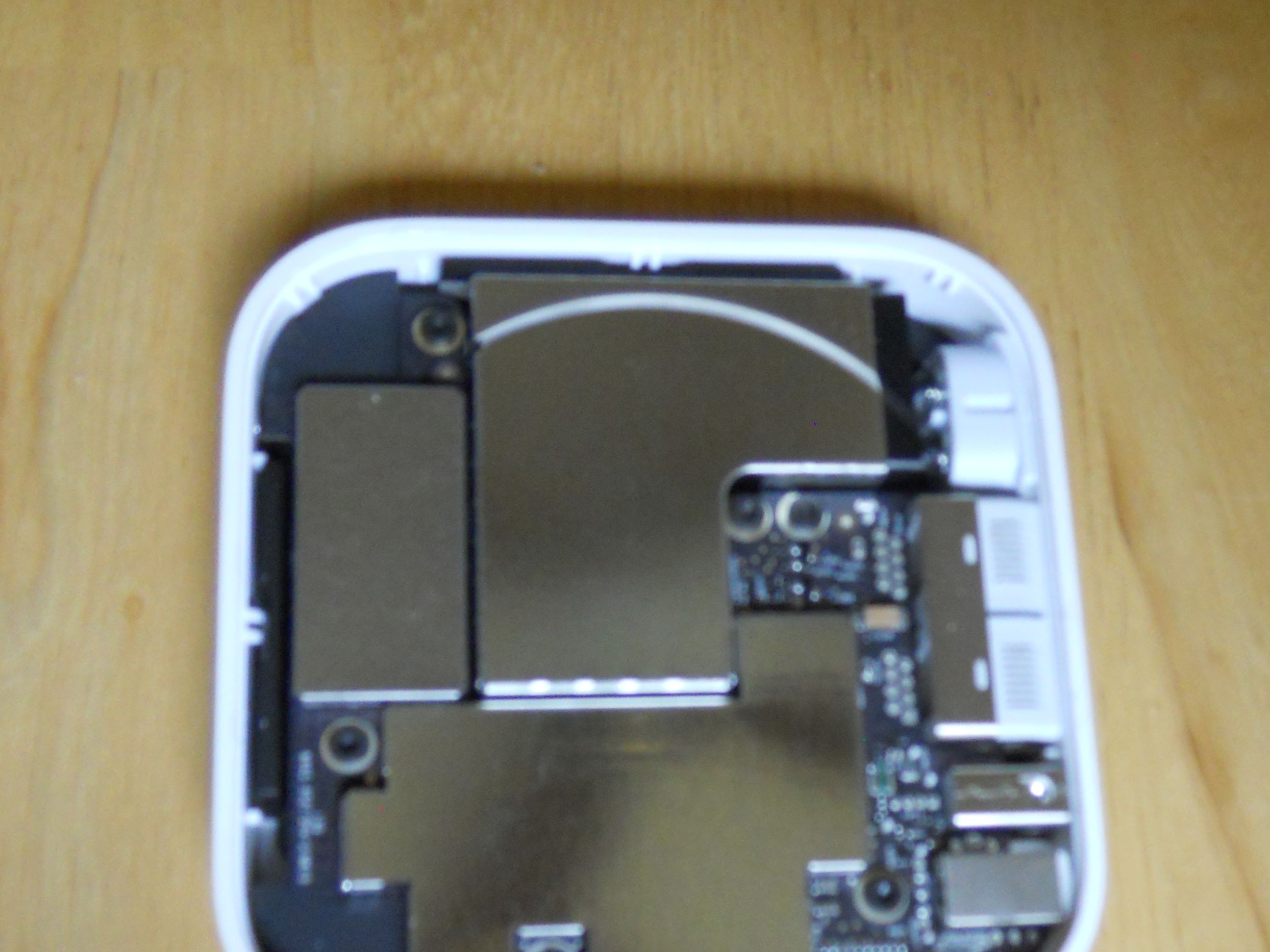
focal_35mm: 45
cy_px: 623
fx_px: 1651
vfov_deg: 32.0
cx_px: 698
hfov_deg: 42.0
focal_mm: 5
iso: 400
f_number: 2.7
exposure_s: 1/30
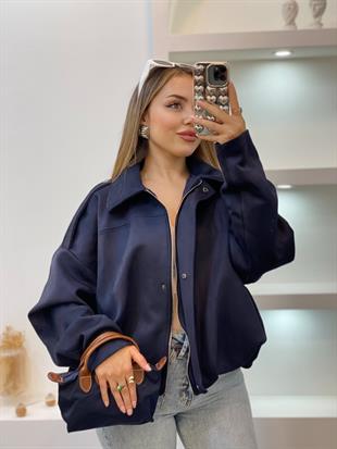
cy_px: 224
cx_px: 168
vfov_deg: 36.8
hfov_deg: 28.0
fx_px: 675
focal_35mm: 52
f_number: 2
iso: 125
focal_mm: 6
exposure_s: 1/100
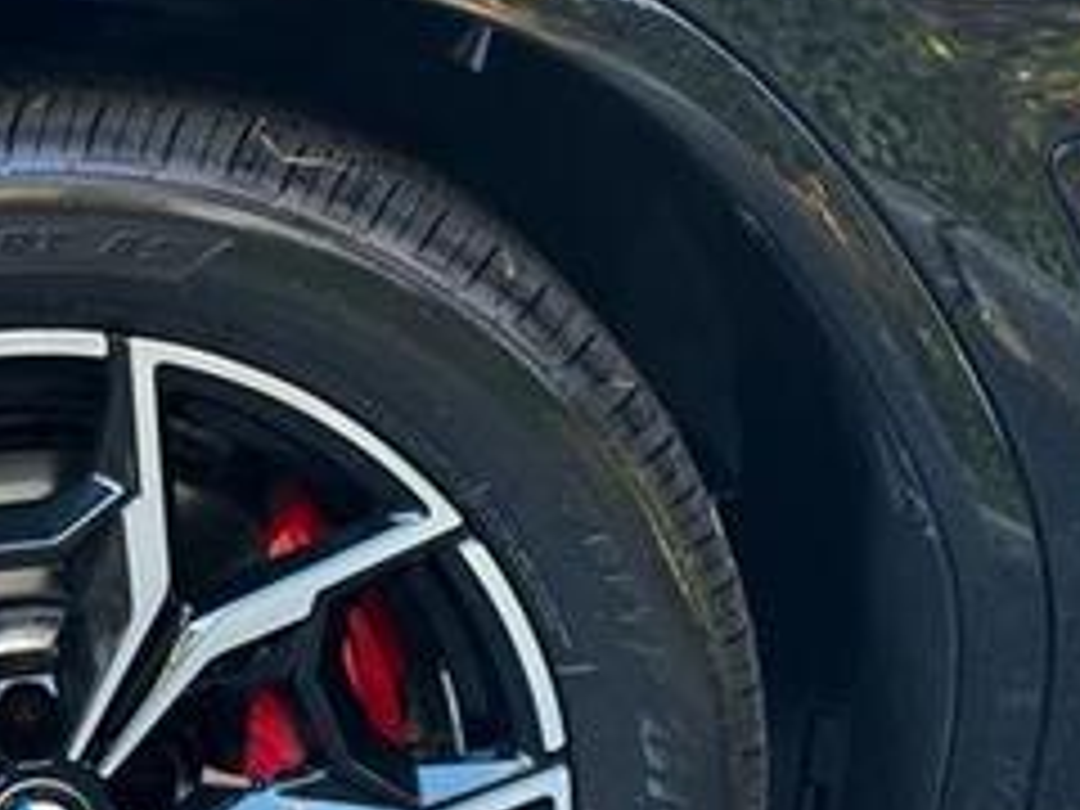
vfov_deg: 14.5
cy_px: 706
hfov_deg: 19.0
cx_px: 40
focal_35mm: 101
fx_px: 3151
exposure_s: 1/60
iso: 200
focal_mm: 6.76
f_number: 1.78
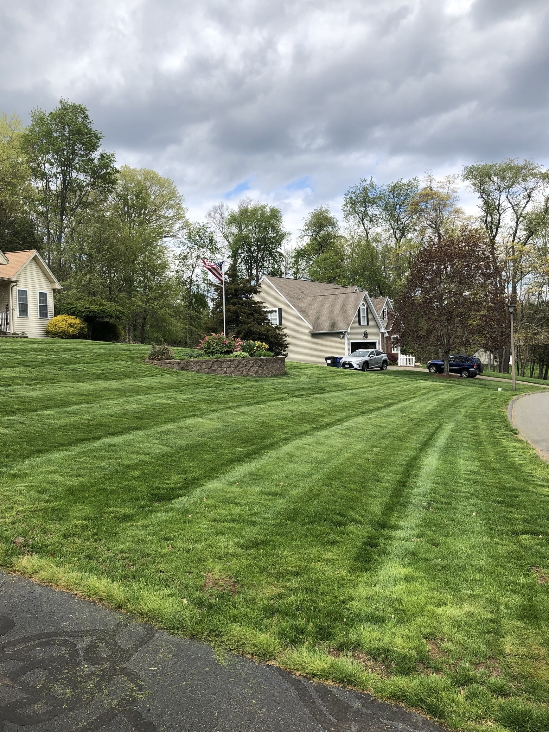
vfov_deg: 58.3
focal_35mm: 31
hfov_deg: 45.4
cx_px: 269
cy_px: 365
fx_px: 655
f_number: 1.8
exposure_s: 1/1517
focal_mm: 4
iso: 20
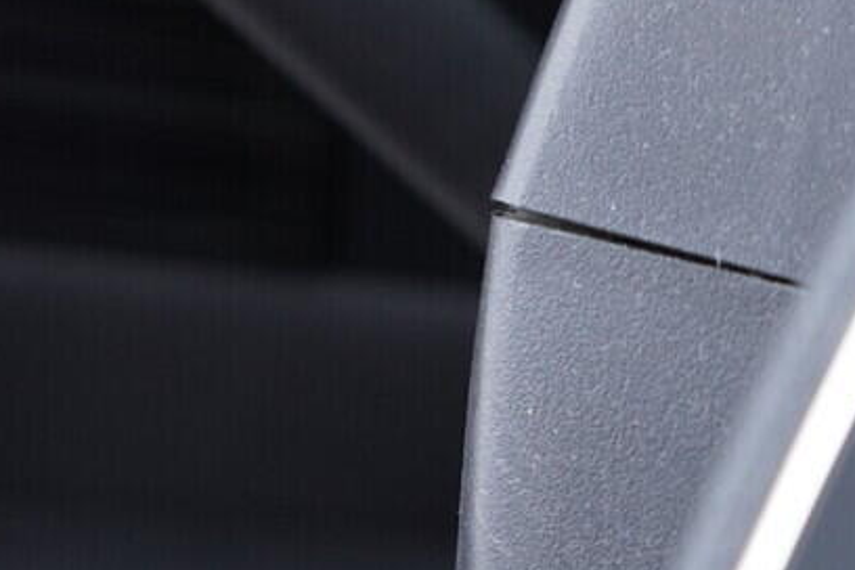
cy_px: 59
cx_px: -195
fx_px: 3016
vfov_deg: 10.7
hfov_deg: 15.5
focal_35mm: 127
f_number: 2.8
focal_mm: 24
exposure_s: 1/40
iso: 500
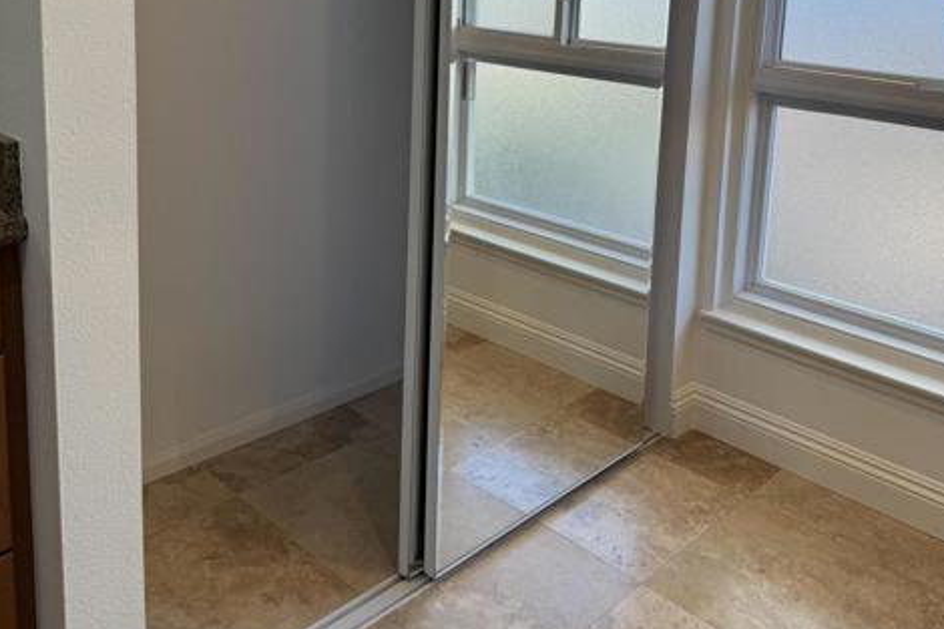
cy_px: 100
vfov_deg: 37.1
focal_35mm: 34
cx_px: 476
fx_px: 891
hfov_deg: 55.8
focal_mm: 6.76
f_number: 1.78
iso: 80
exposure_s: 1/285
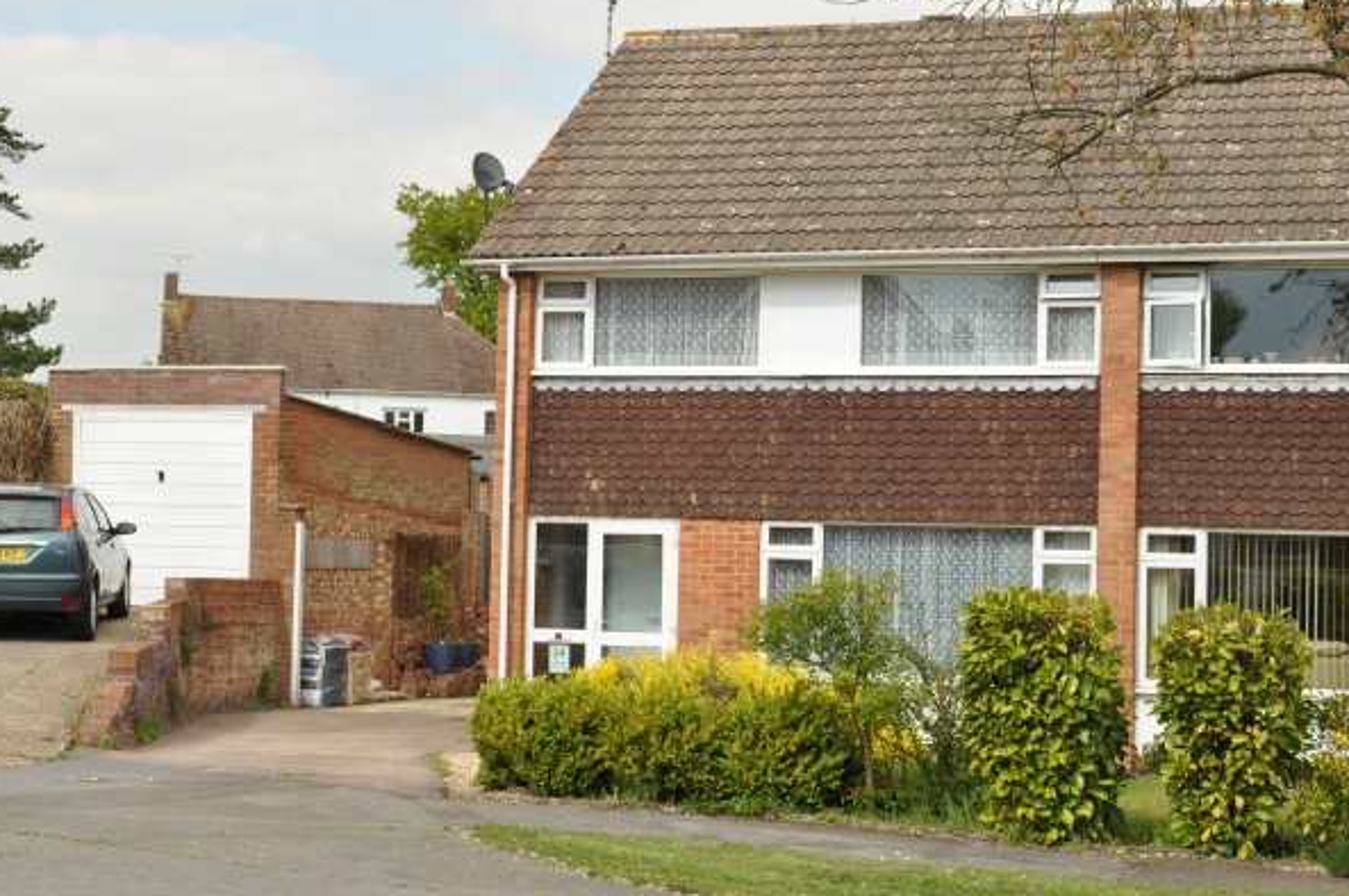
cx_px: 694
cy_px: 455
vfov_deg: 19.3
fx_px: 2640
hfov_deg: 28.7
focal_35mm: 71
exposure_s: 1/125
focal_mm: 45
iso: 200
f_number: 11
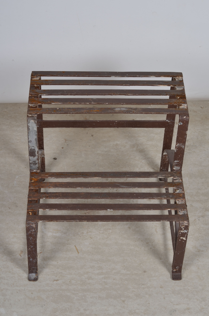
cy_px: 158
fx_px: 656
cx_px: 104
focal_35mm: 75
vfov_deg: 27.0
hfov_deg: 18.1
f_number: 14
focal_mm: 50
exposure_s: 1/125
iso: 100
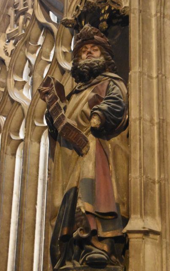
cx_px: 85
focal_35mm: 77
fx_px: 570
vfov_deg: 26.8
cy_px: 148
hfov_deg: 17.0
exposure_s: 1/20
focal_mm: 46
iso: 12800
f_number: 5.3
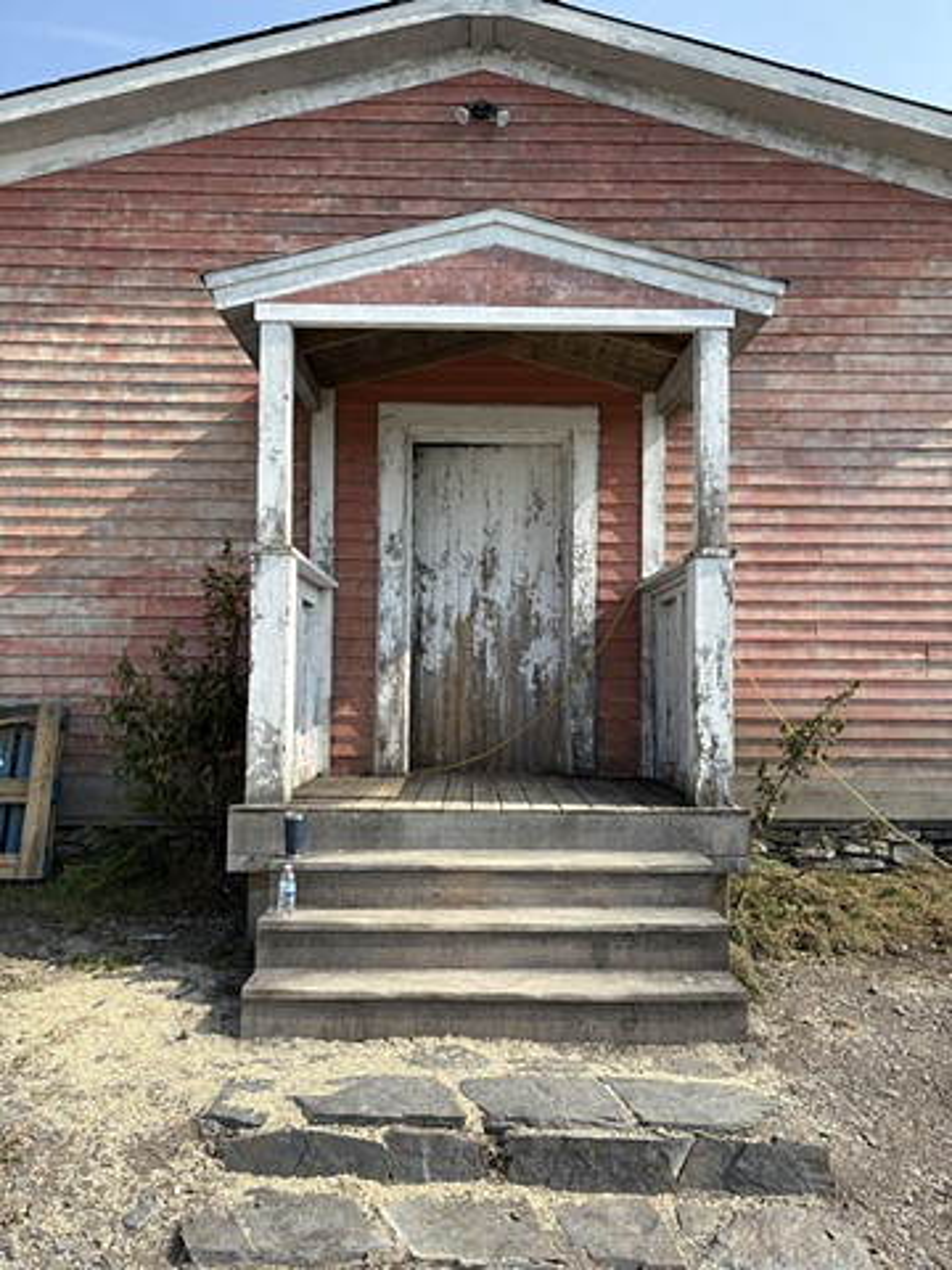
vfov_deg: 67.3
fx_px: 953
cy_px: 635
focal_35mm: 26
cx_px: 476
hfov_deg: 53.1
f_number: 1.6
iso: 50
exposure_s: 1/2451
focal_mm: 6
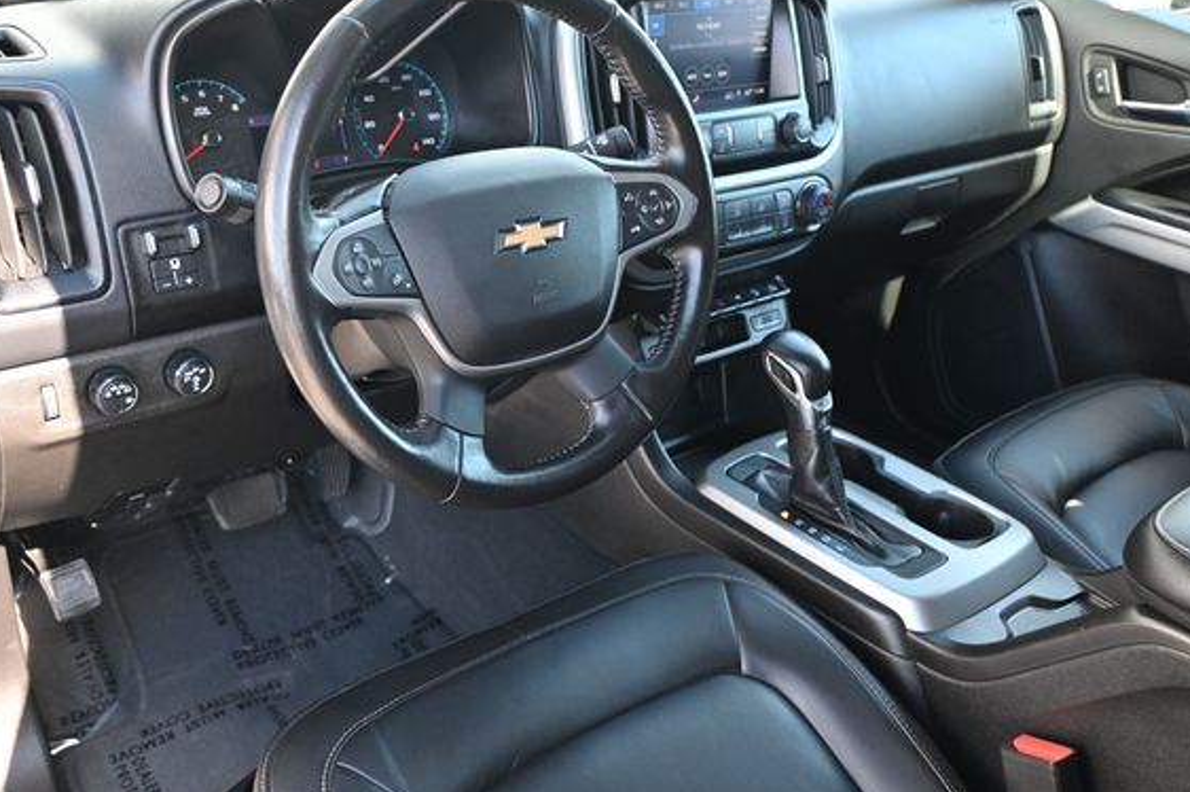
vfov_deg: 39.6
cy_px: 354
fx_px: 1100
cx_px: 527
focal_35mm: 33
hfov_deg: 56.7
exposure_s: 1/125
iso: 560
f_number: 3.8
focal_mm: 19.5
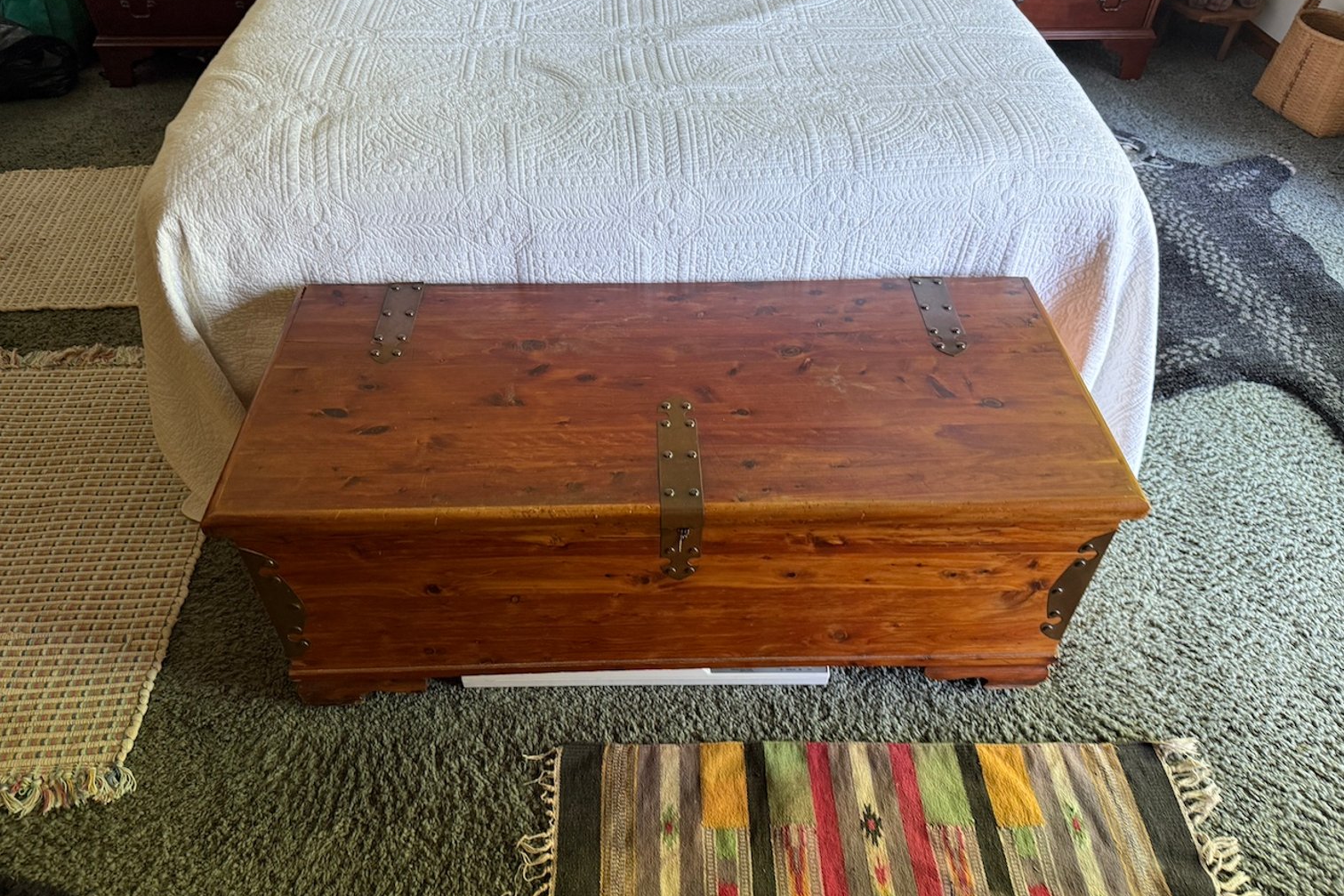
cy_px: 449
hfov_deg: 71.5
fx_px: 933
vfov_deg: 51.3
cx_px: 672
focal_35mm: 25
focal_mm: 6.76
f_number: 1.78
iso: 250
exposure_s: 1/60
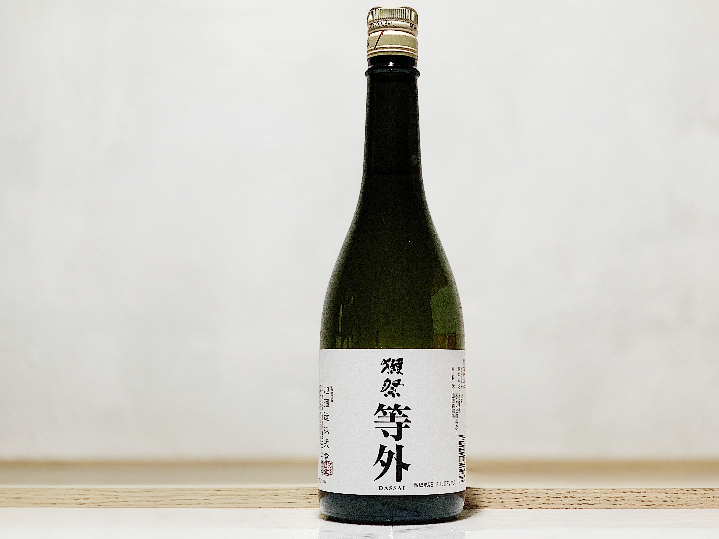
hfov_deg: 33.2
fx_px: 1205
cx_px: 393
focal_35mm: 58
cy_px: 251
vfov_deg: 25.2
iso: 64
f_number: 2.4
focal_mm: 6
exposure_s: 1/89
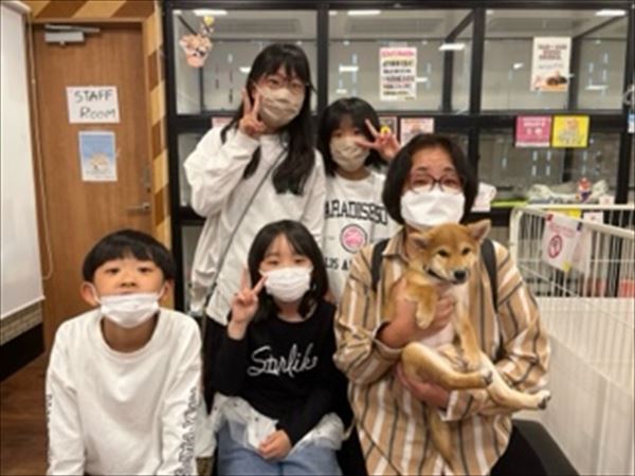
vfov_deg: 53.1
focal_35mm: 26
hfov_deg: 67.3
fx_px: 477
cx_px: 318
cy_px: 238
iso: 125
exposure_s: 1/120
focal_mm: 5.1
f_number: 1.6
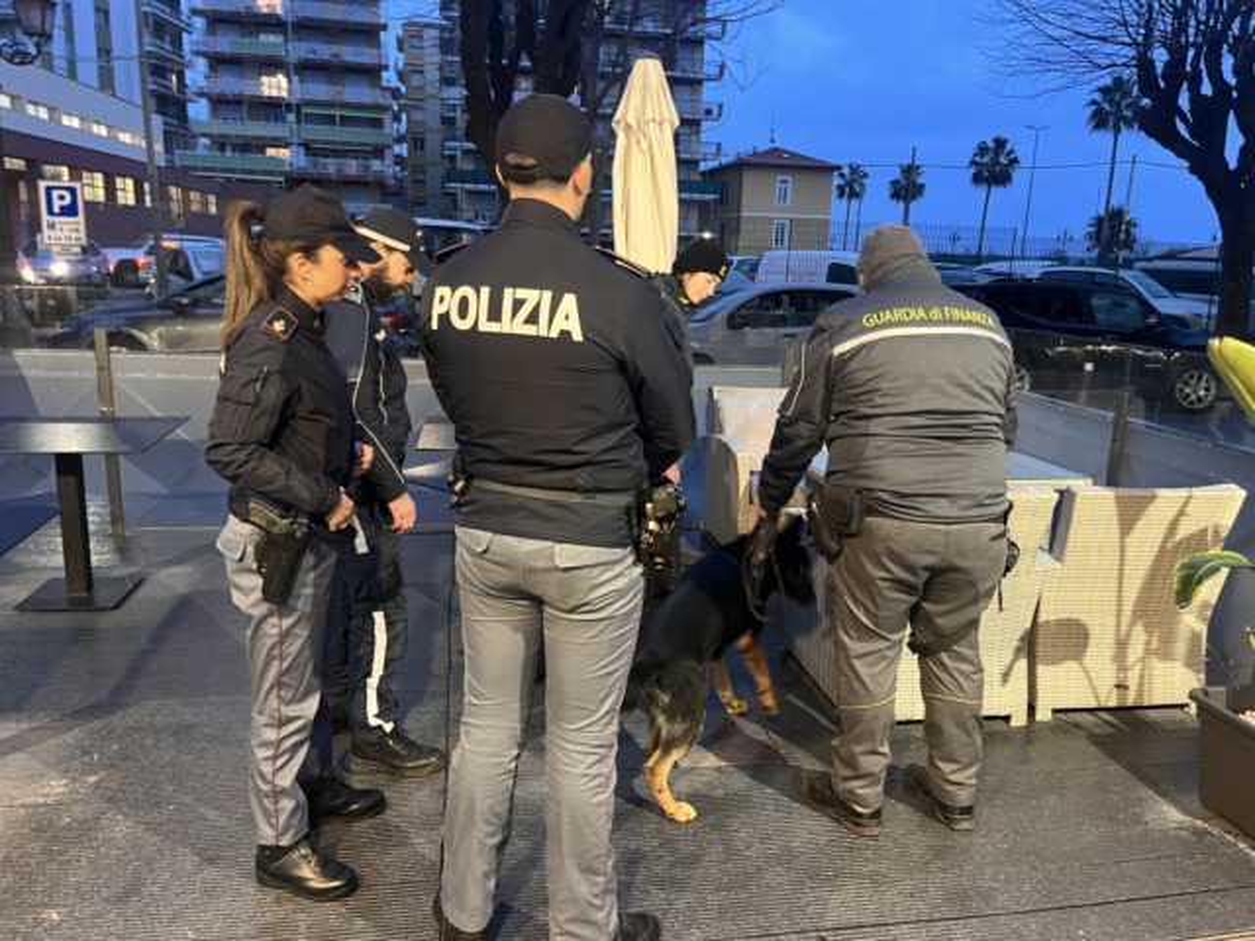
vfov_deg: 53.1
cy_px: 470
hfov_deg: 67.3
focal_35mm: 26
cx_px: 628
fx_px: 943
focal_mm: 5.1
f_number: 1.6
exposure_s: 1/33
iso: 500
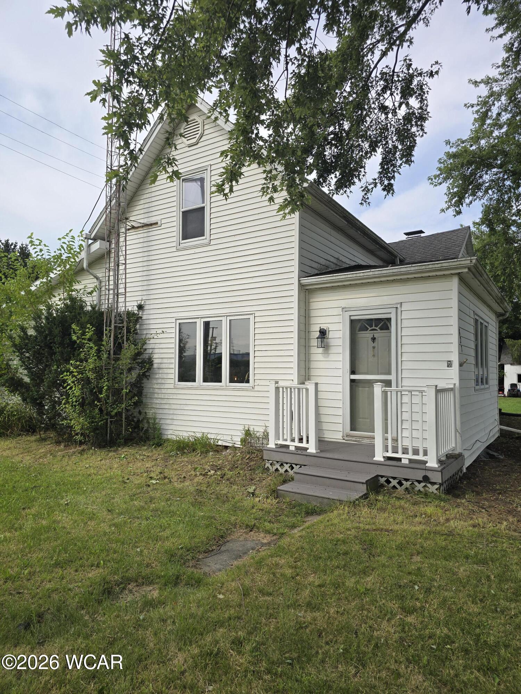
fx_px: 462
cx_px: 260
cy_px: 347
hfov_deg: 58.9
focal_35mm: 23
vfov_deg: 73.9
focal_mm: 6.3
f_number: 1.7
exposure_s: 1/419
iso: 12
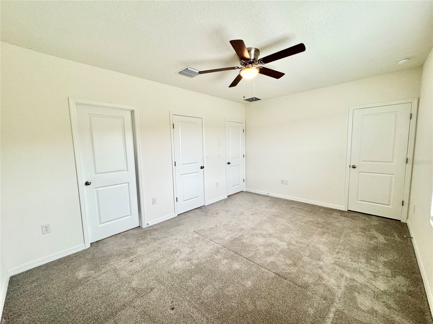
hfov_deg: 102.1
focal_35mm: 14
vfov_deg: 85.7
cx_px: 216
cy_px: 162
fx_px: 175
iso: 200
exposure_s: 1/120
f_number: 2.2
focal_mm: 2.22
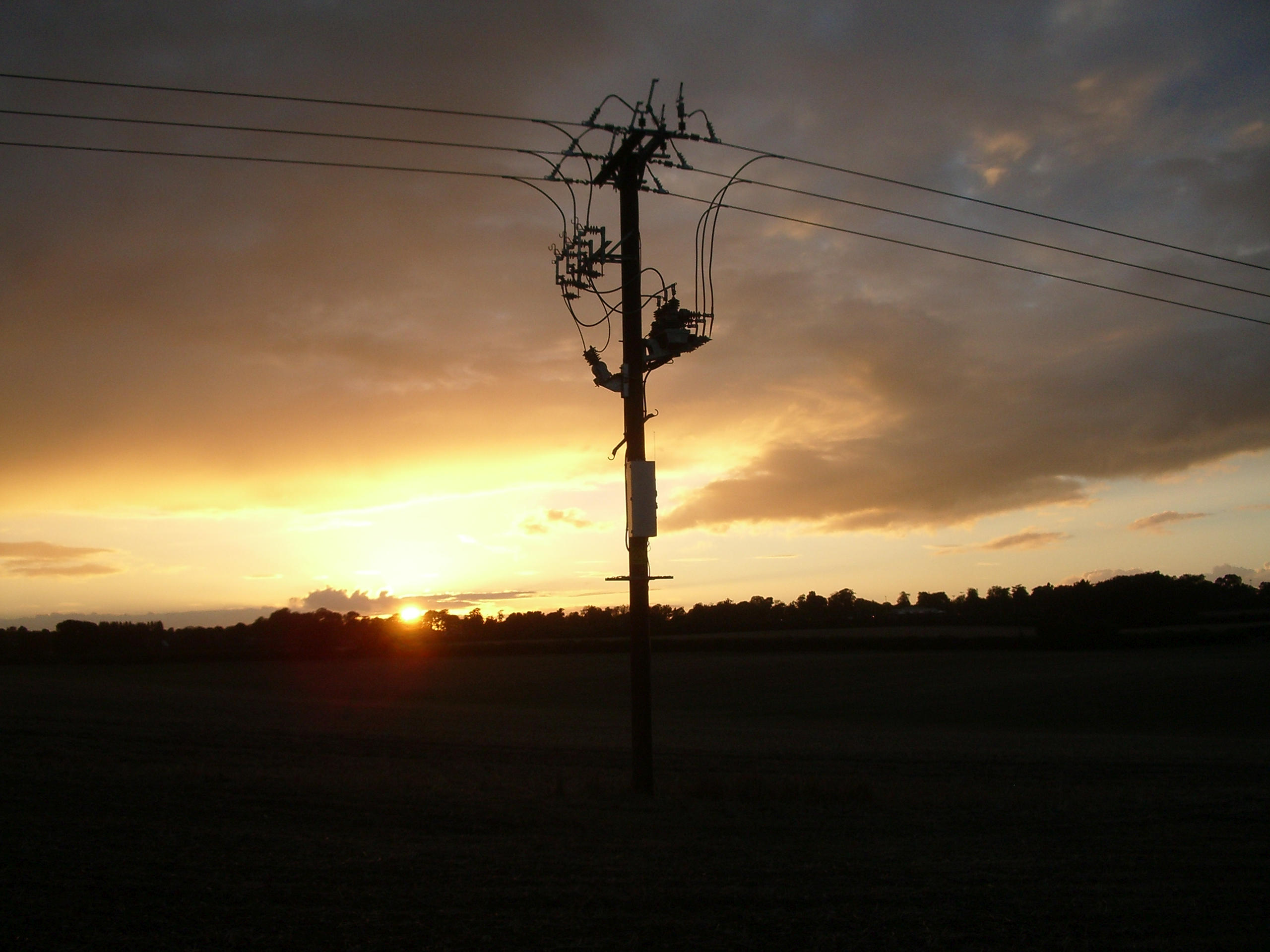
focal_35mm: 35
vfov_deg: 40.7
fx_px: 1284
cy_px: 476
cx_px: 635
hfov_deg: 52.6
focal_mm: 5.8
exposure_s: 1/200
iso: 80
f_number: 4.3
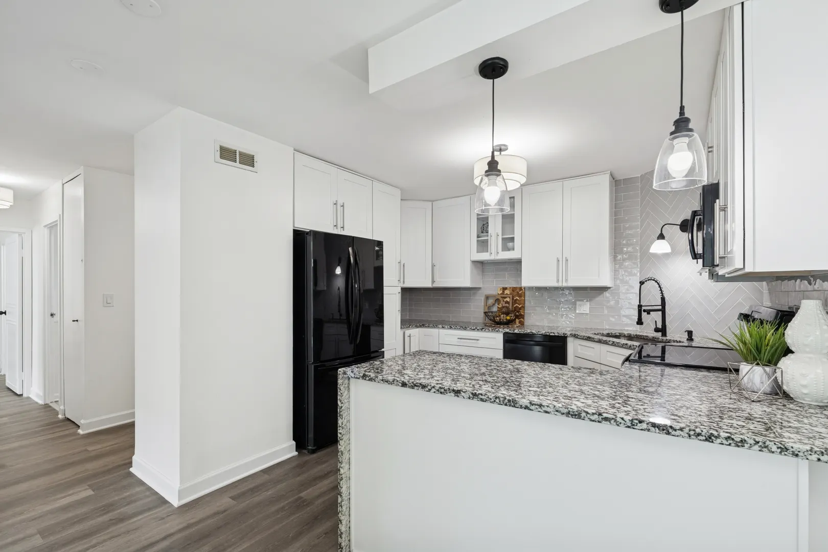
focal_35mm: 16
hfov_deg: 96.7
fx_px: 368
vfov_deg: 73.7
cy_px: 276
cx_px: 414
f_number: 8
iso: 250
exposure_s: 1/60
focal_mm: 16
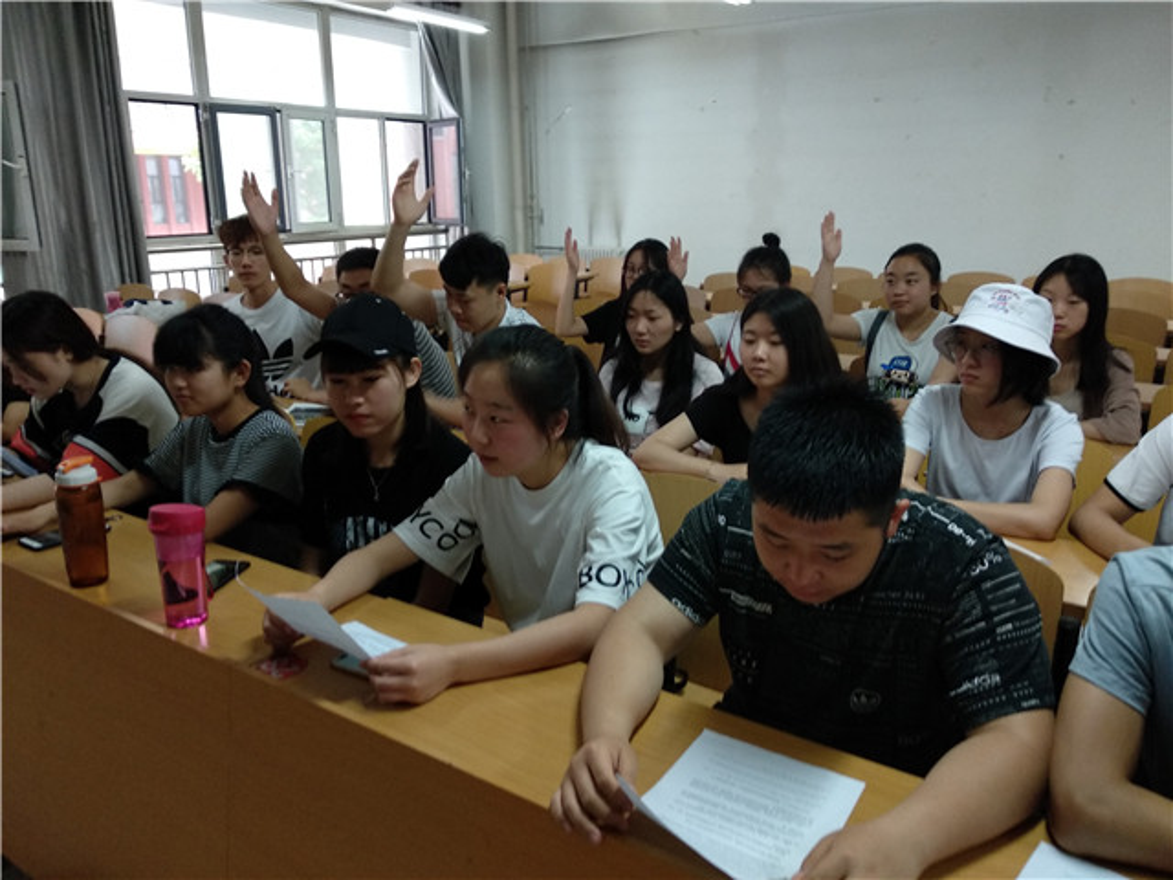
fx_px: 881
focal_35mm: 26
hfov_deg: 67.3
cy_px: 440
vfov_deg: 53.1
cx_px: 586
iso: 500
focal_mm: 3.81
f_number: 2.2
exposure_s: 1/25
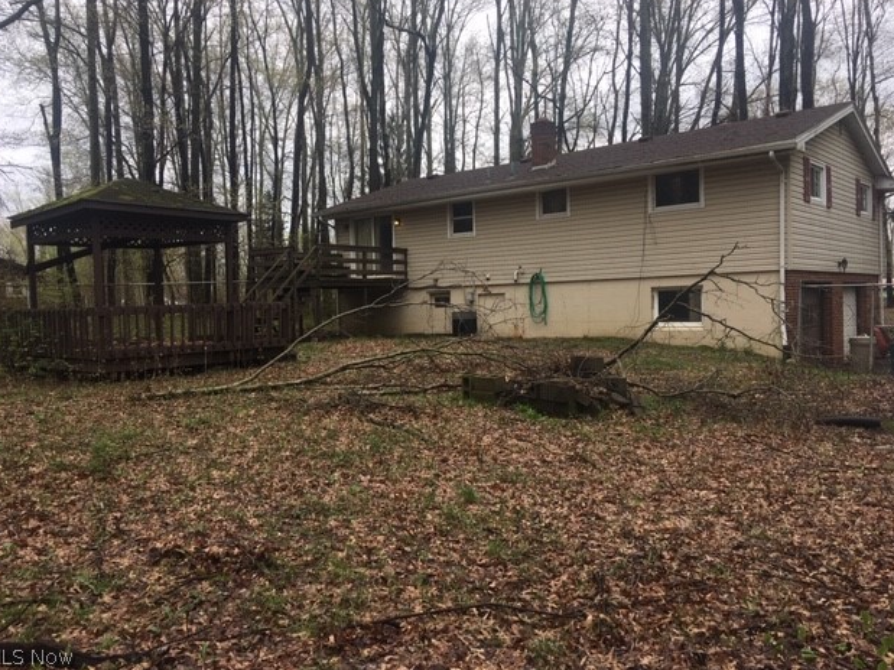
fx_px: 775
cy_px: 326
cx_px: 442
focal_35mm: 30
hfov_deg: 60.0
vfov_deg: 46.8
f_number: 2.2
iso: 25
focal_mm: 4.15
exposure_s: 1/582
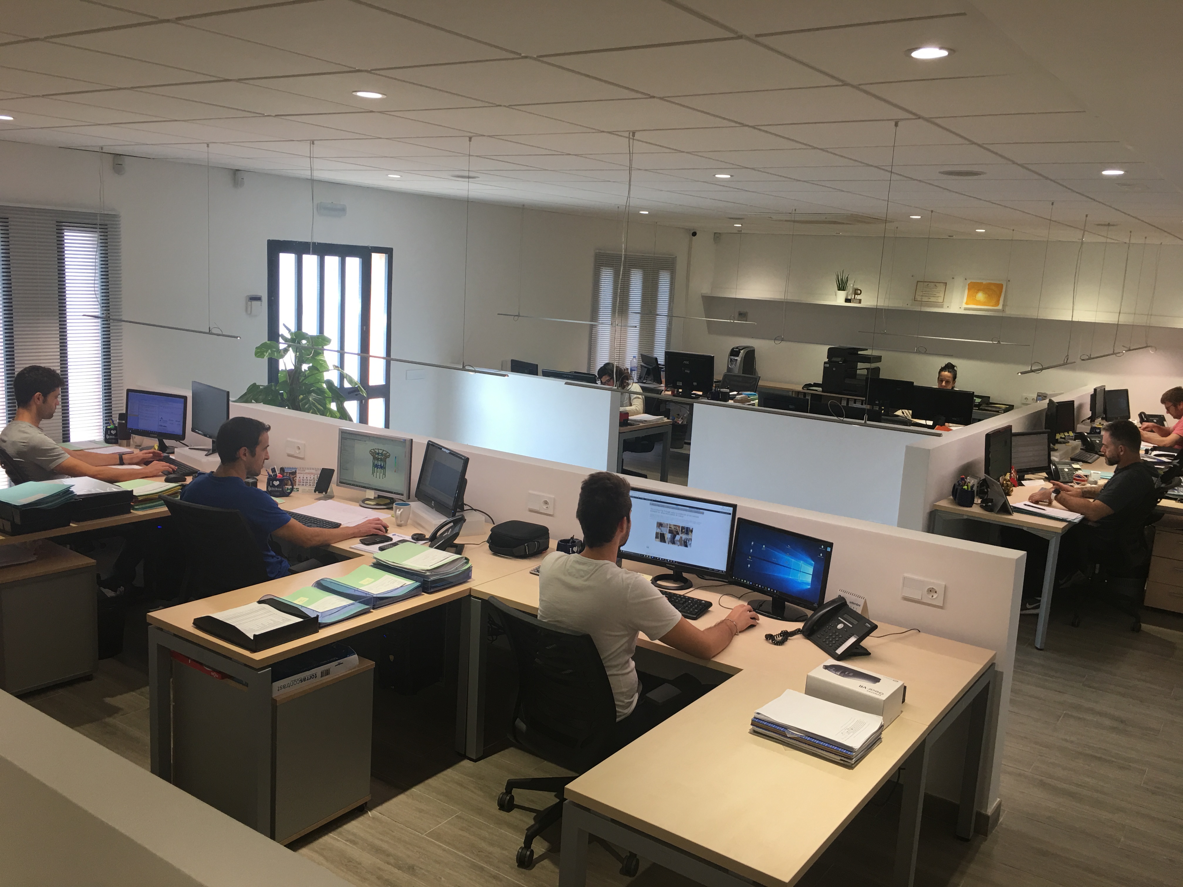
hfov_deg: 61.7
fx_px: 991
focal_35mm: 29
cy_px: 444
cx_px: 592
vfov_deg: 48.2
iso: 25
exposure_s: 1/33
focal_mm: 4.15
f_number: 2.2
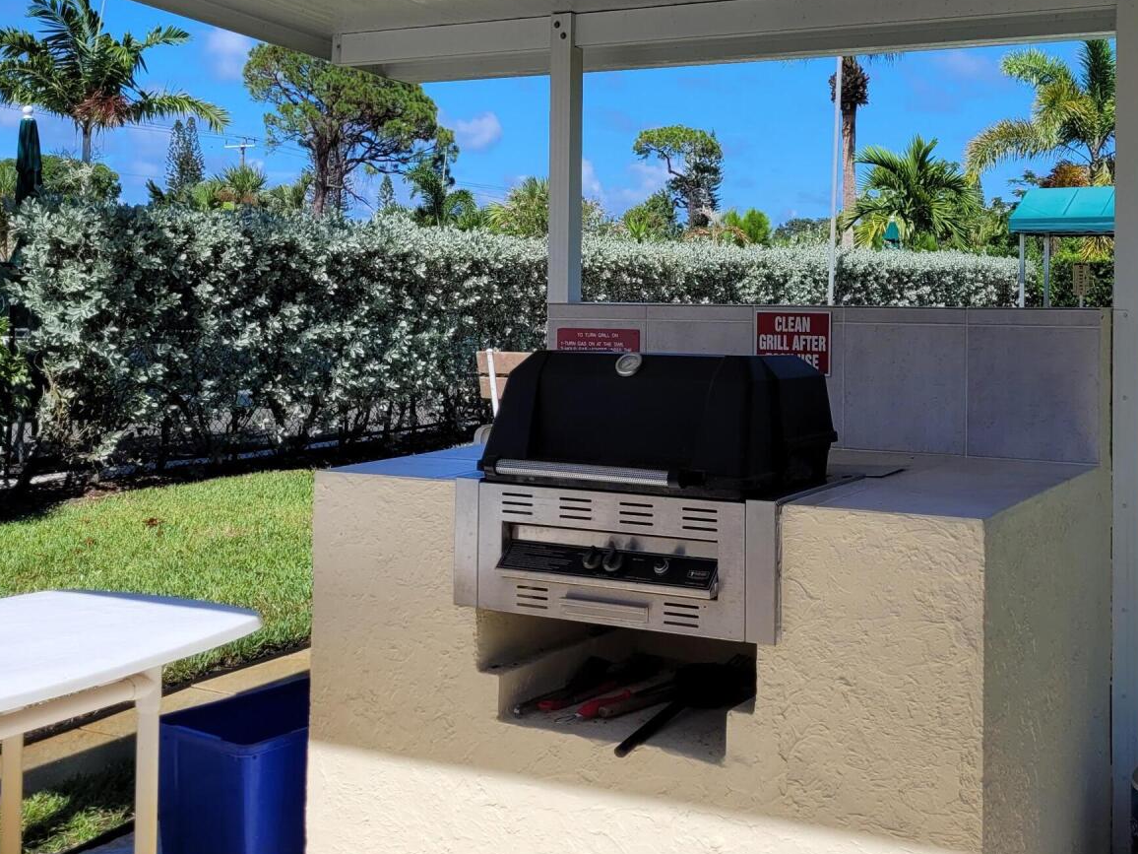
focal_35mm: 45
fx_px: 1479
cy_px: 277
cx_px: 707
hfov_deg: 41.8
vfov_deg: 31.9
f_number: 1.8
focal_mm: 5.4
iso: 40
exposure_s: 1/3126
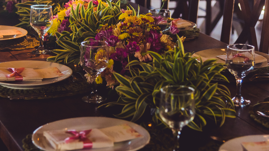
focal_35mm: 109
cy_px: 34
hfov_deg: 19.6
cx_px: 127
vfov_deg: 11.1
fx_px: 777
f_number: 4
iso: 1600
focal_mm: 66
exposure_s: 1/200
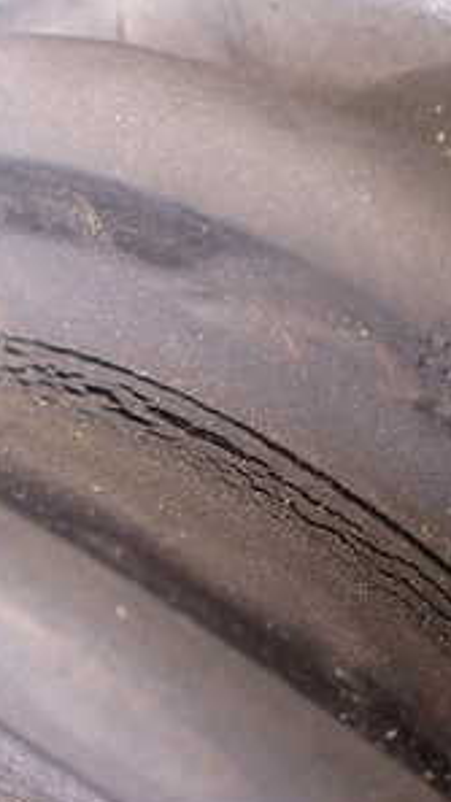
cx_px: 235
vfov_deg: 31.7
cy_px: 518
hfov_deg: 18.3
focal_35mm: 66
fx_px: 1404
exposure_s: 1/125
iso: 500
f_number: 2.3
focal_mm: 5.4
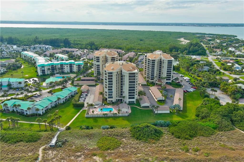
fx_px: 196
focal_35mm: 29
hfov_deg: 63.7
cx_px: 122
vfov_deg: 44.9
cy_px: 81
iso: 105
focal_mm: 10.6
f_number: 8
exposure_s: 1/127
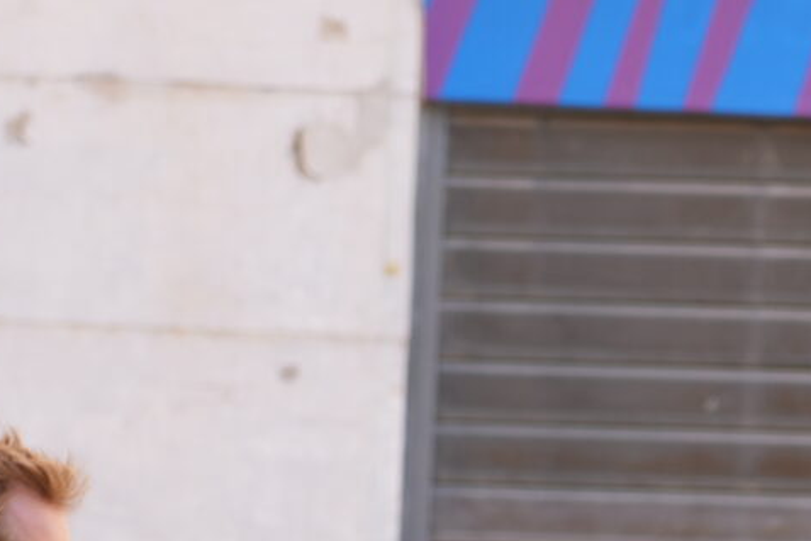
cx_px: 872
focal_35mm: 562
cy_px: 810
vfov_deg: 2.4
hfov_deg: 3.7
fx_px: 12664
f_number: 4
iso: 100
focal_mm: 105
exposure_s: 1/125
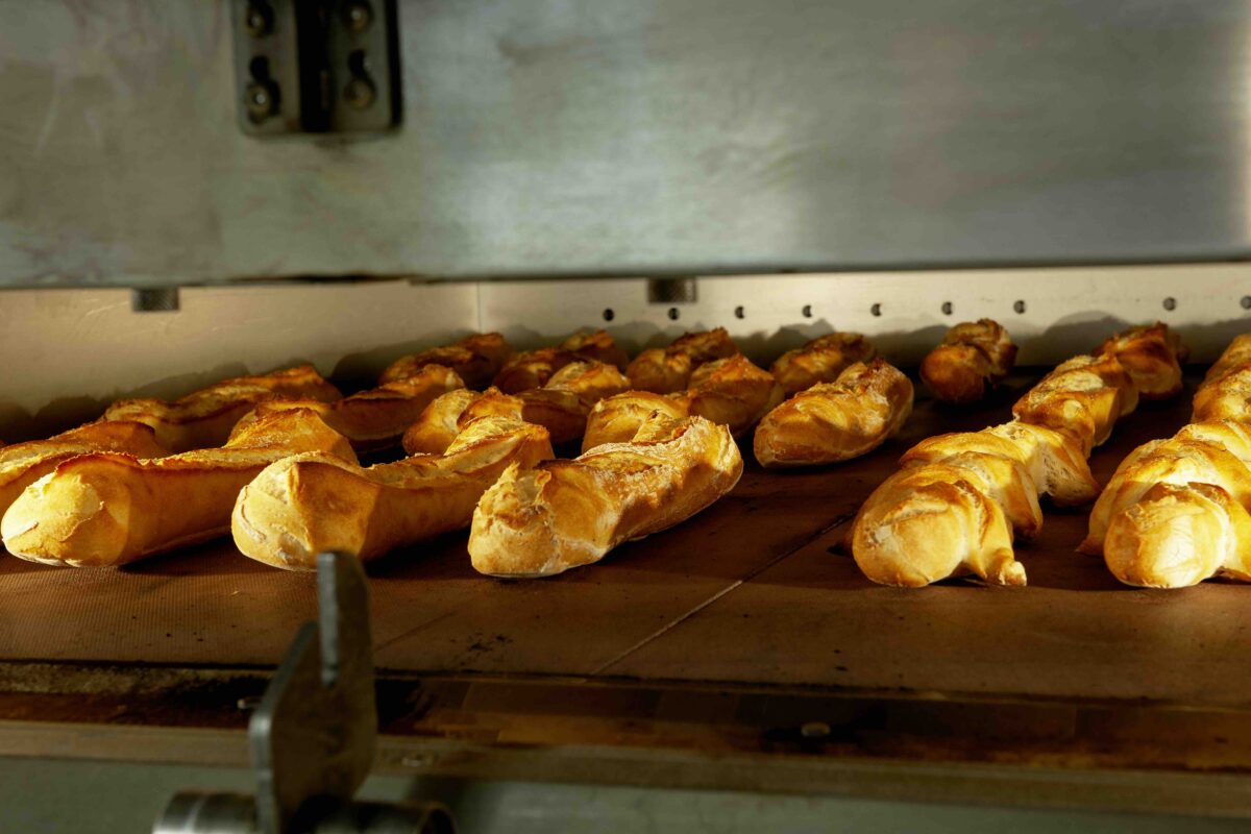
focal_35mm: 70
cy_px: 417
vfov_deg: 19.5
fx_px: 2432
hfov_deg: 28.8
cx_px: 626
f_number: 11
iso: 100
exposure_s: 1
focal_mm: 70
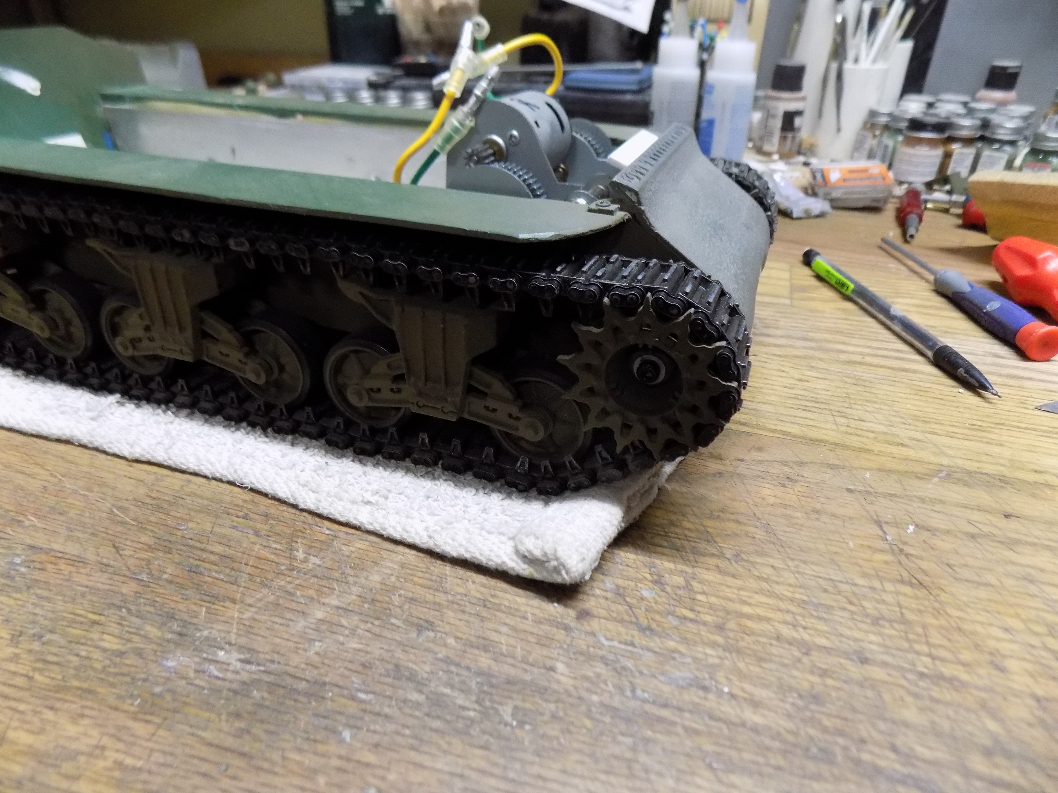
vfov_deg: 58.9
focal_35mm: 23
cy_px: 396
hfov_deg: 73.9
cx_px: 529
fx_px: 703
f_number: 3.1
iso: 360
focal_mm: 4
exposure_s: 1/30
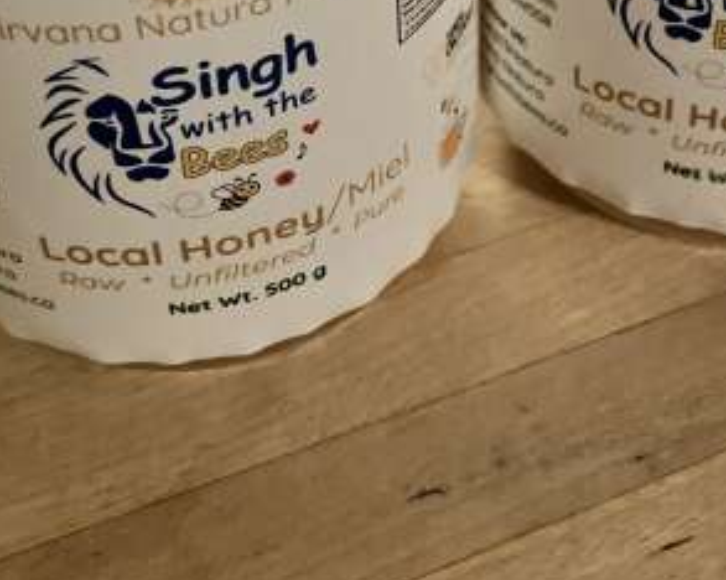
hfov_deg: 33.4
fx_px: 1202
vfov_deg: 25.3
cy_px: -50
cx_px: 448
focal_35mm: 56
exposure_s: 1/24
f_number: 1.8
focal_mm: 3.99
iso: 640
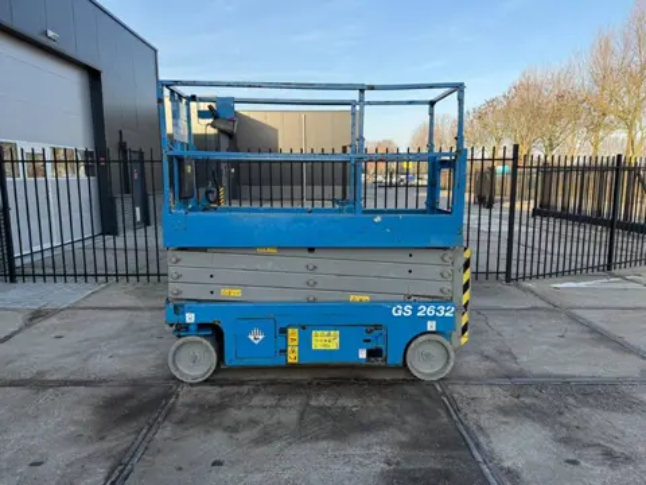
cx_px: 323
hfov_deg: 71.6
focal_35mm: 24
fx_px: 448
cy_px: 242
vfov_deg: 56.8
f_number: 1.78
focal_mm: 6.76
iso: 100
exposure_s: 1/1106
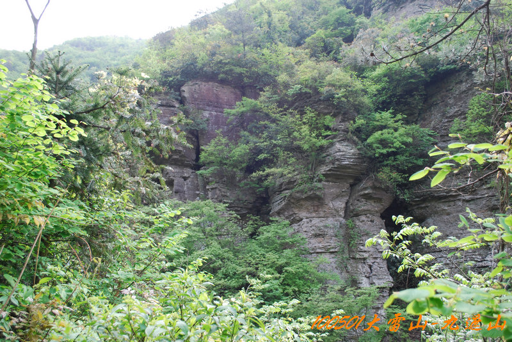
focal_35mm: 33
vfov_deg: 40.0
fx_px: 470
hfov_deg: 57.2
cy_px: 171
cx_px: 256
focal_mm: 22
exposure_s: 1/80
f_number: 4.5
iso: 200
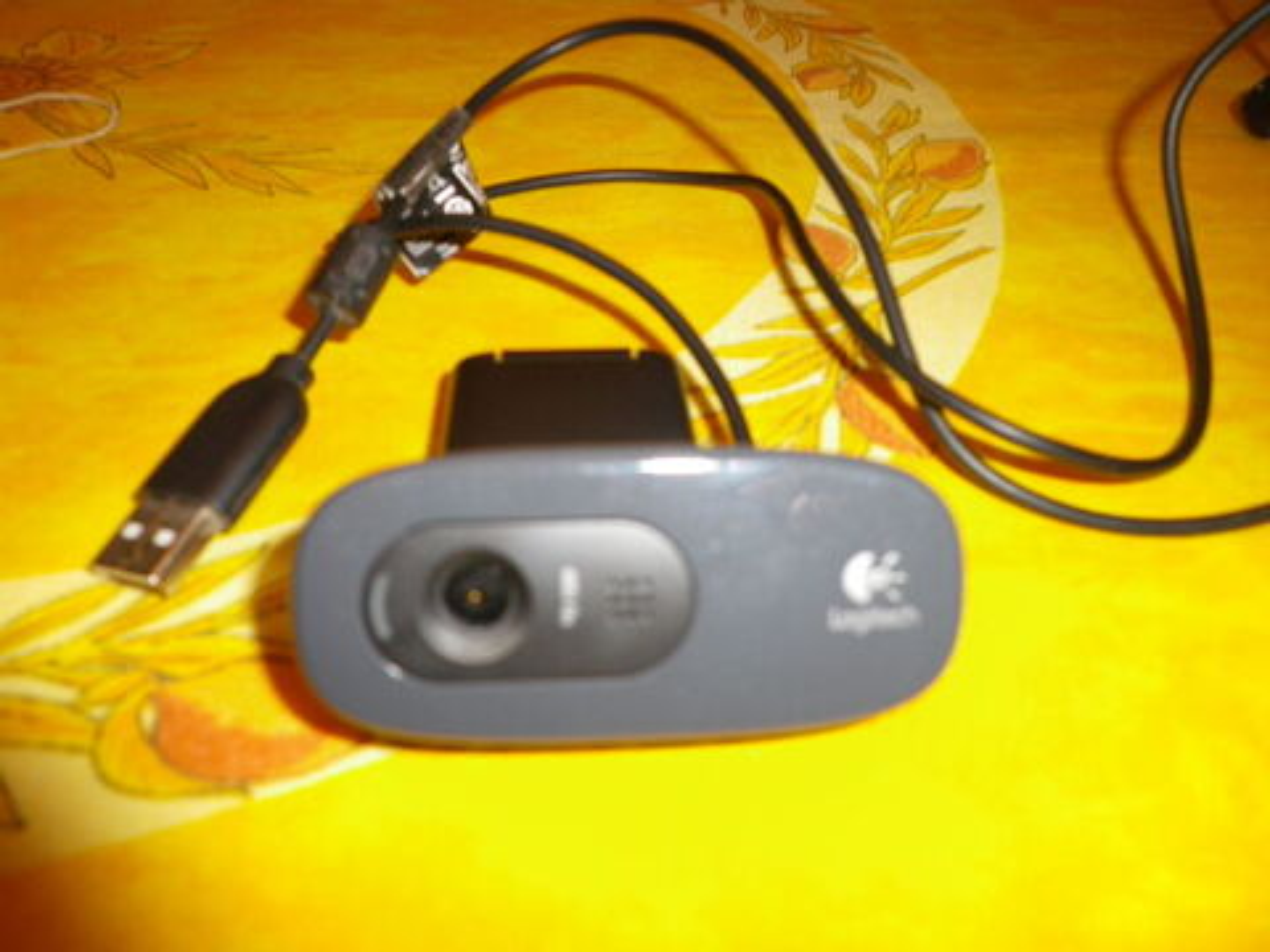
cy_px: 476
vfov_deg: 49.7
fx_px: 1027
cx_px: 635
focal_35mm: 28
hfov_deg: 63.4
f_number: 2.6
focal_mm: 4.9
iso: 160
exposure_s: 1/60
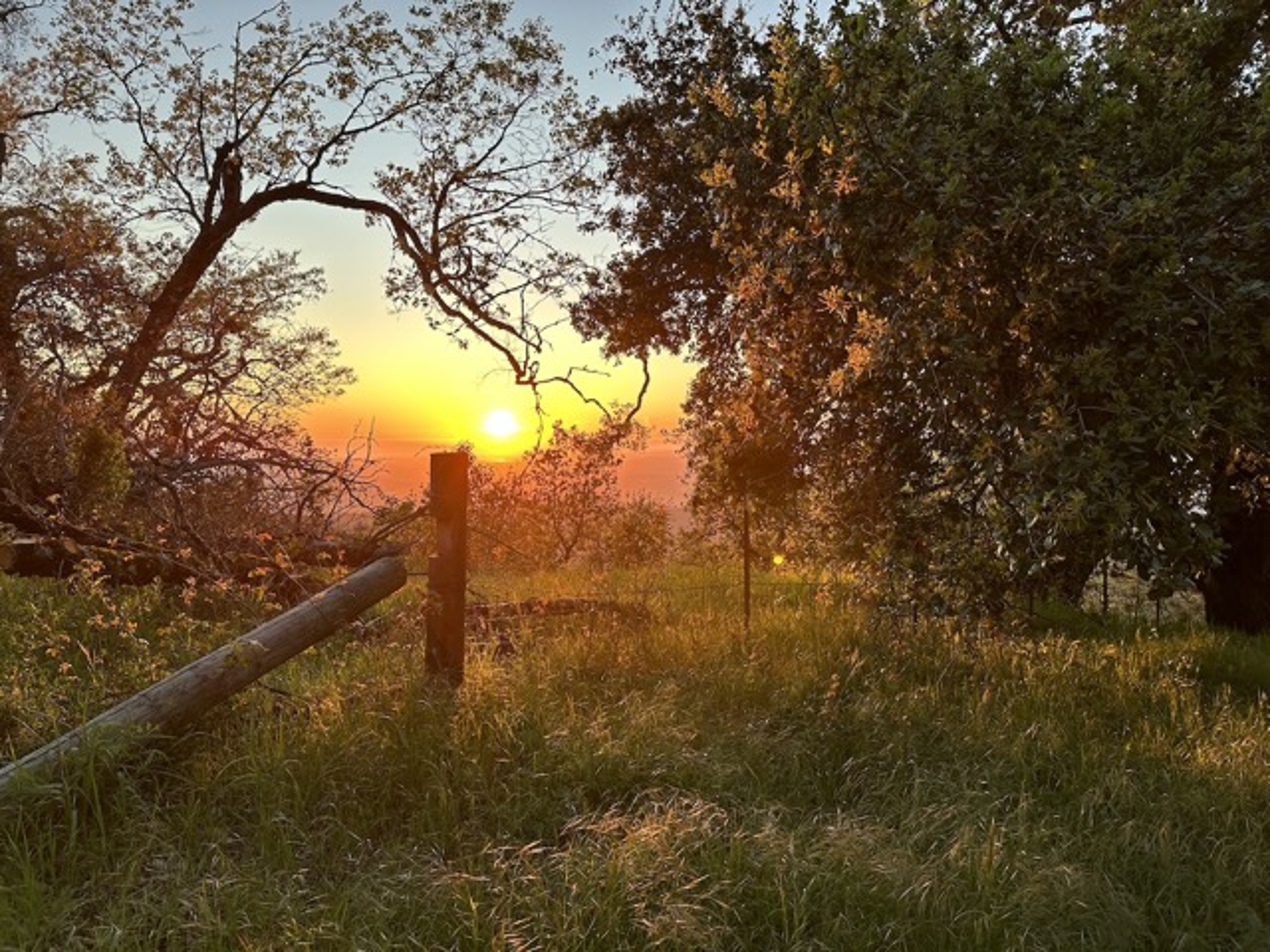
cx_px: 635
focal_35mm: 24
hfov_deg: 71.6
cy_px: 476
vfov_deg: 56.8
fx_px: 881
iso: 80
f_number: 1.78
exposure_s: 1/311
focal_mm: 6.86
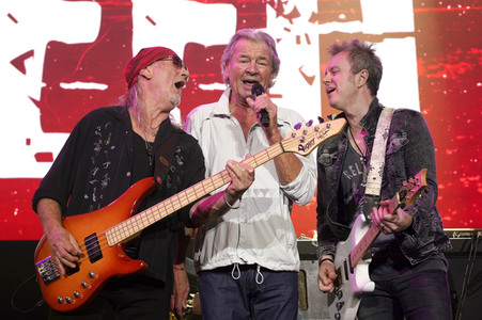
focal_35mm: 68
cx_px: 241
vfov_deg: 20.0
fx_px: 910
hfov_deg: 29.7
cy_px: 160
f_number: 5.6
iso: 640
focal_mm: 68
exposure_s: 1/250
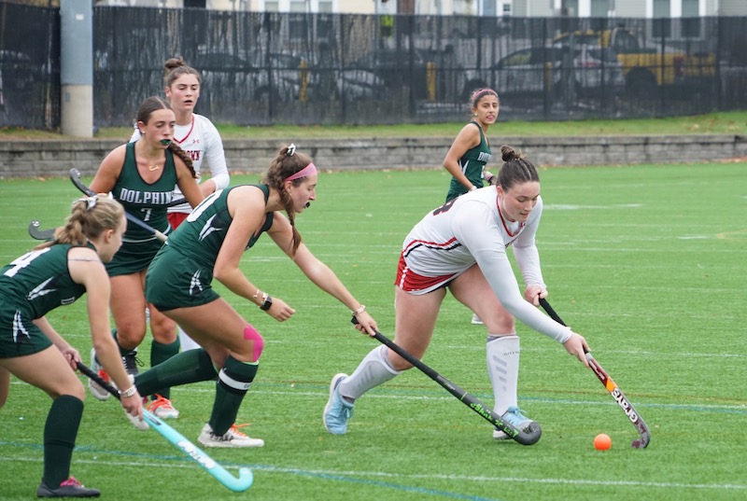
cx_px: 374
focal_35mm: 191
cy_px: 250
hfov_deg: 10.7
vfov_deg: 7.2
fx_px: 3971
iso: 1250
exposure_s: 1/500
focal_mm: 191
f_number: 8
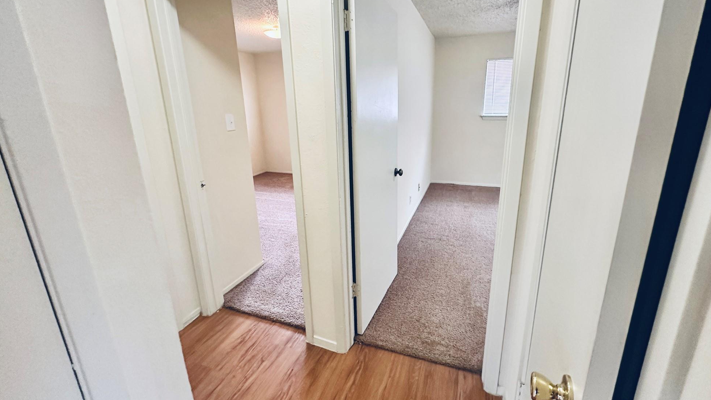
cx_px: 372
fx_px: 302
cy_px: 181
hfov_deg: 99.3
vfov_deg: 66.9
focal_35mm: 16
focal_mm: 2.22
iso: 250
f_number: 2.2
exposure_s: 1/60
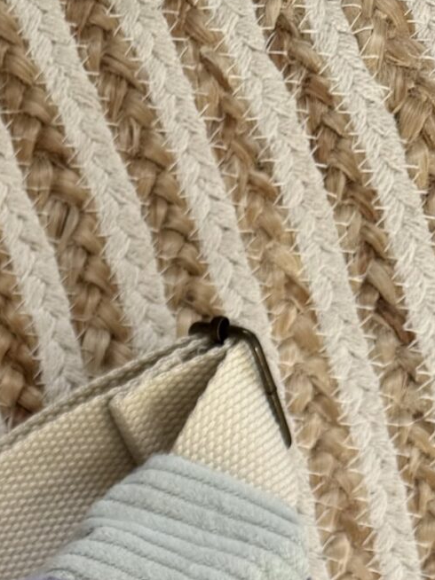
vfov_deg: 17.1
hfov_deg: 14.6
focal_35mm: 94
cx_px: -231
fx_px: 1576
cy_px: 1052
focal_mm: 6.76
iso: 64
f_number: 1.78
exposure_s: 1/147
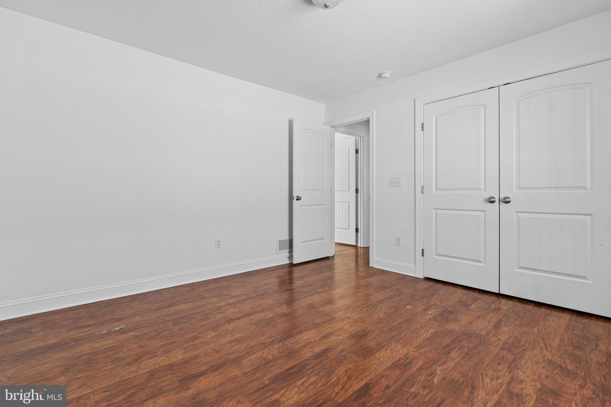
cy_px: 204
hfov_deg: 95.5
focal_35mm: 16
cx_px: 306
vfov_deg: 72.6
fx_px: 277
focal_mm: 10.9
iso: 250
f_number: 7.1
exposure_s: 1/6
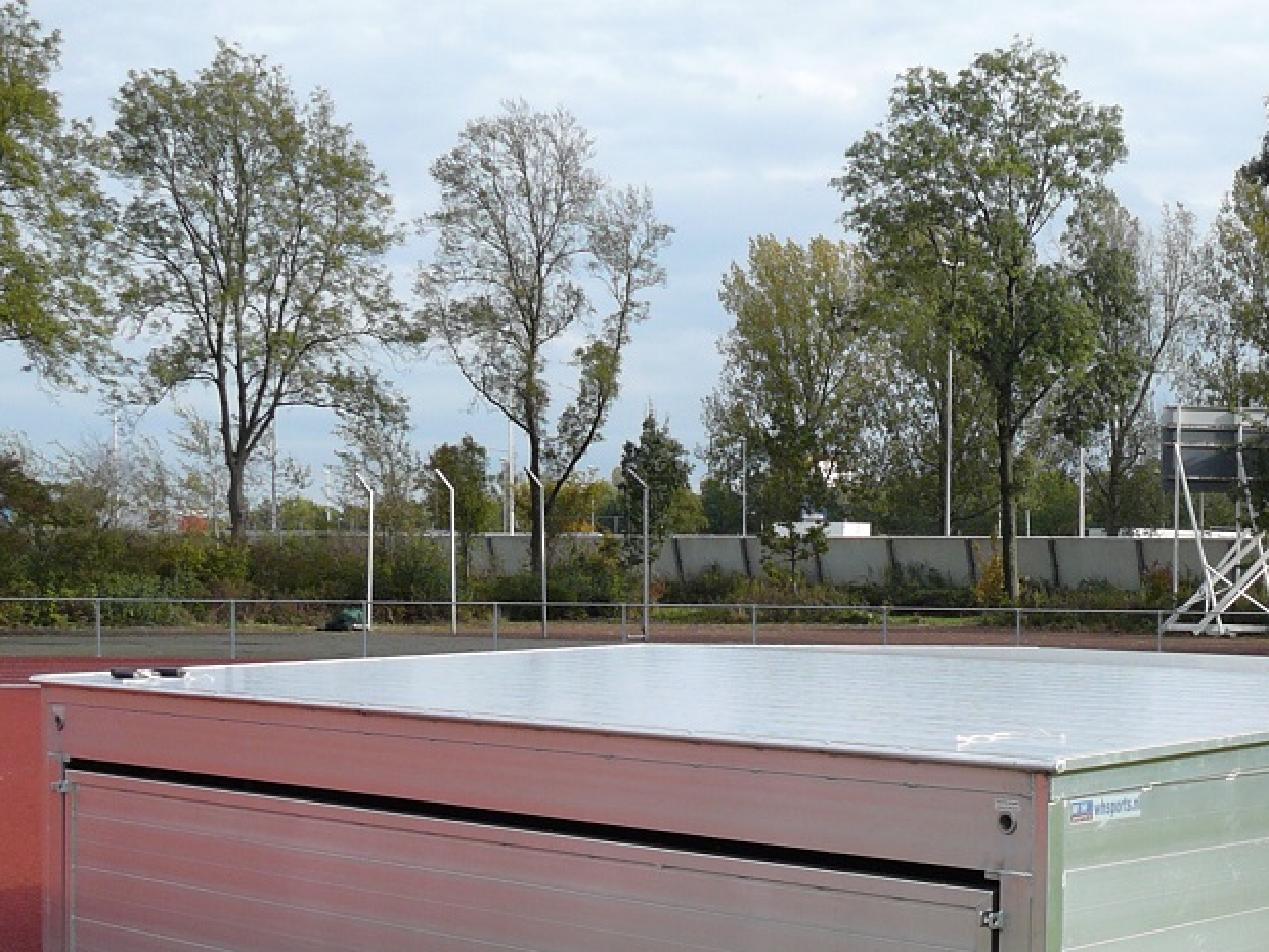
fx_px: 2236
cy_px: 698
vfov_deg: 23.8
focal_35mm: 61
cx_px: 923
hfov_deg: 31.2
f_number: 2.8
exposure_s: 1/640
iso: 80
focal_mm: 5.2
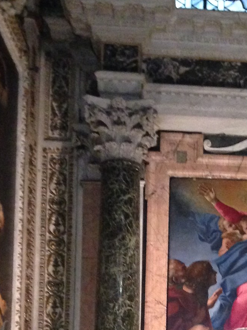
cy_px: 402
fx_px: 865
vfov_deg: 20.1
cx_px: 272
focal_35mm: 91
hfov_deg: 15.8
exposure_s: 1/15
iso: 400
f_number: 2.4
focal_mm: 4.12
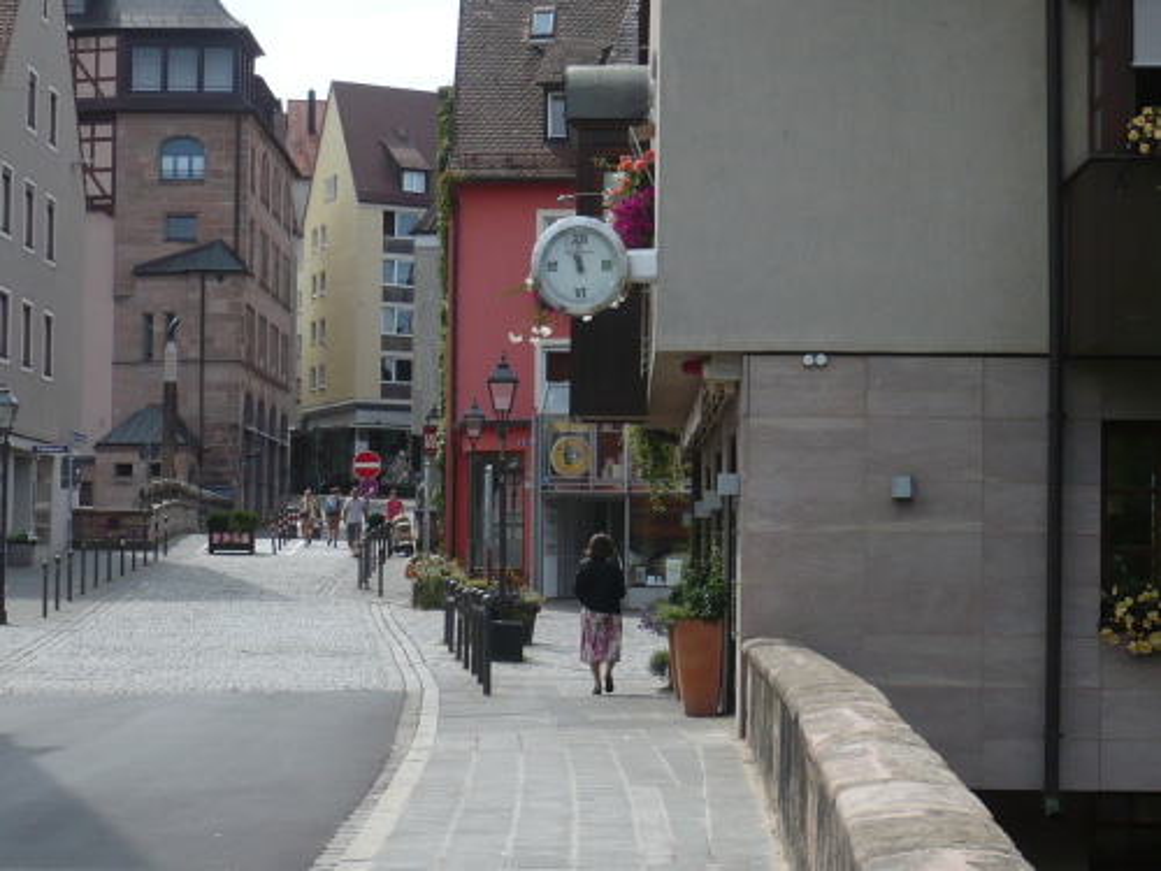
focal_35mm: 86
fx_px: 2884
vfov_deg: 17.2
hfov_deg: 22.8
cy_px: 436
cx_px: 580
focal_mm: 10.4
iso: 100
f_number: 3.8
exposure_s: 1/800
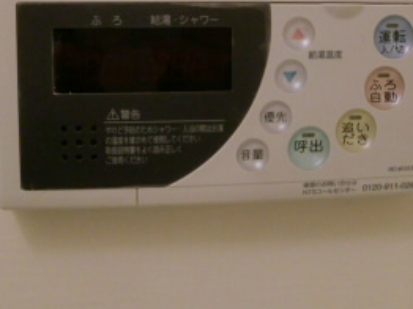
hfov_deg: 33.8
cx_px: 212
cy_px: 73
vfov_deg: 25.3
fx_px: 679
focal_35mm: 57
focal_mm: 4.65
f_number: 2.6
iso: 400
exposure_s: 1/60
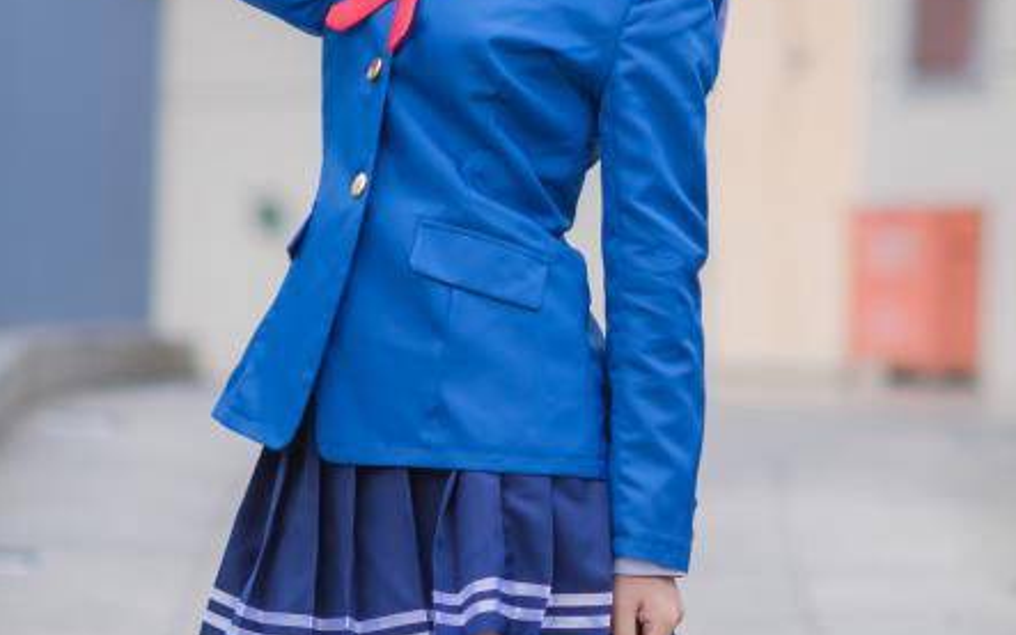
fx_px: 6508
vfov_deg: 5.6
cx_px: 506
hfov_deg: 8.9
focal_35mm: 235
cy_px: 204
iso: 320
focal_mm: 85
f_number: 2
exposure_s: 1/200
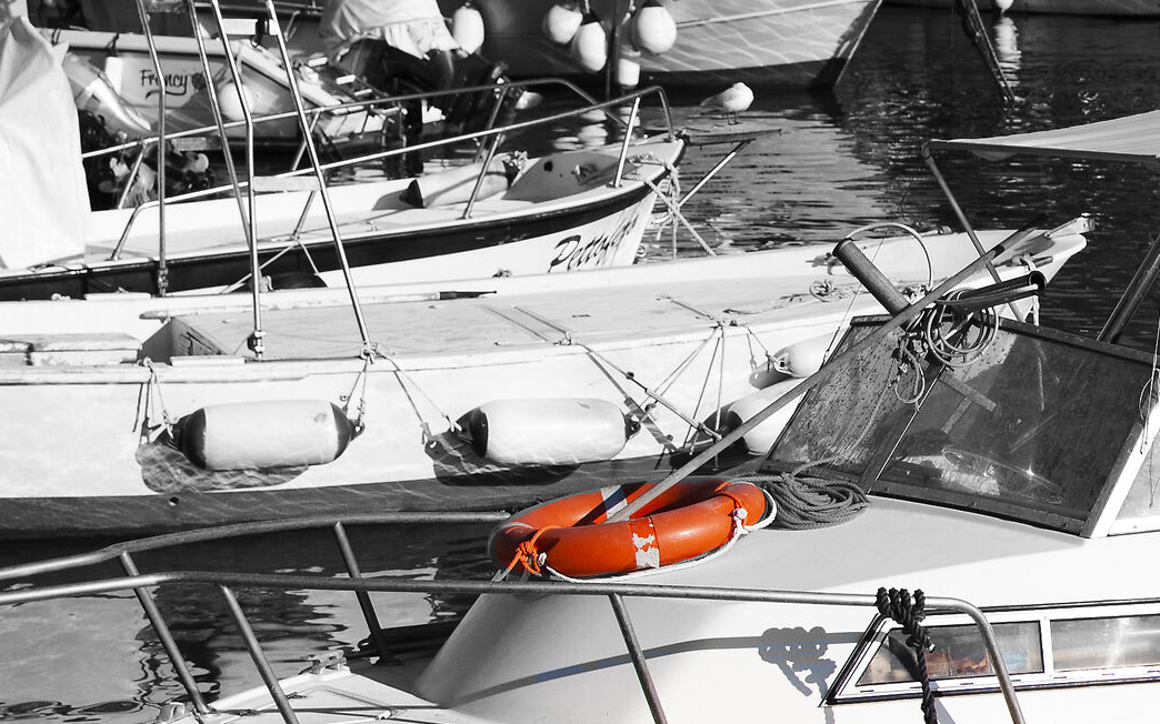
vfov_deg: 10.6
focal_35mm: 123
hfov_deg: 16.4
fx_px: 3893
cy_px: 589
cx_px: 1320
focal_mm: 35
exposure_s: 1/1600
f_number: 4
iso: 100
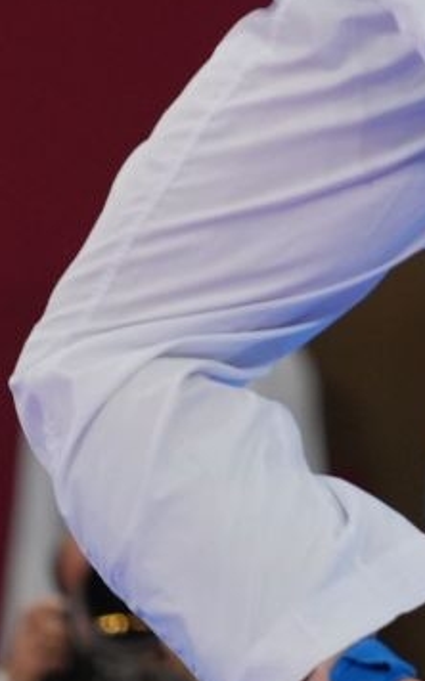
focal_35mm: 1031
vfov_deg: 2.0
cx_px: 1003
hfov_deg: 1.3
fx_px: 19138
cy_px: -407
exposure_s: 1/1000
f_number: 2.8
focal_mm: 200
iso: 500
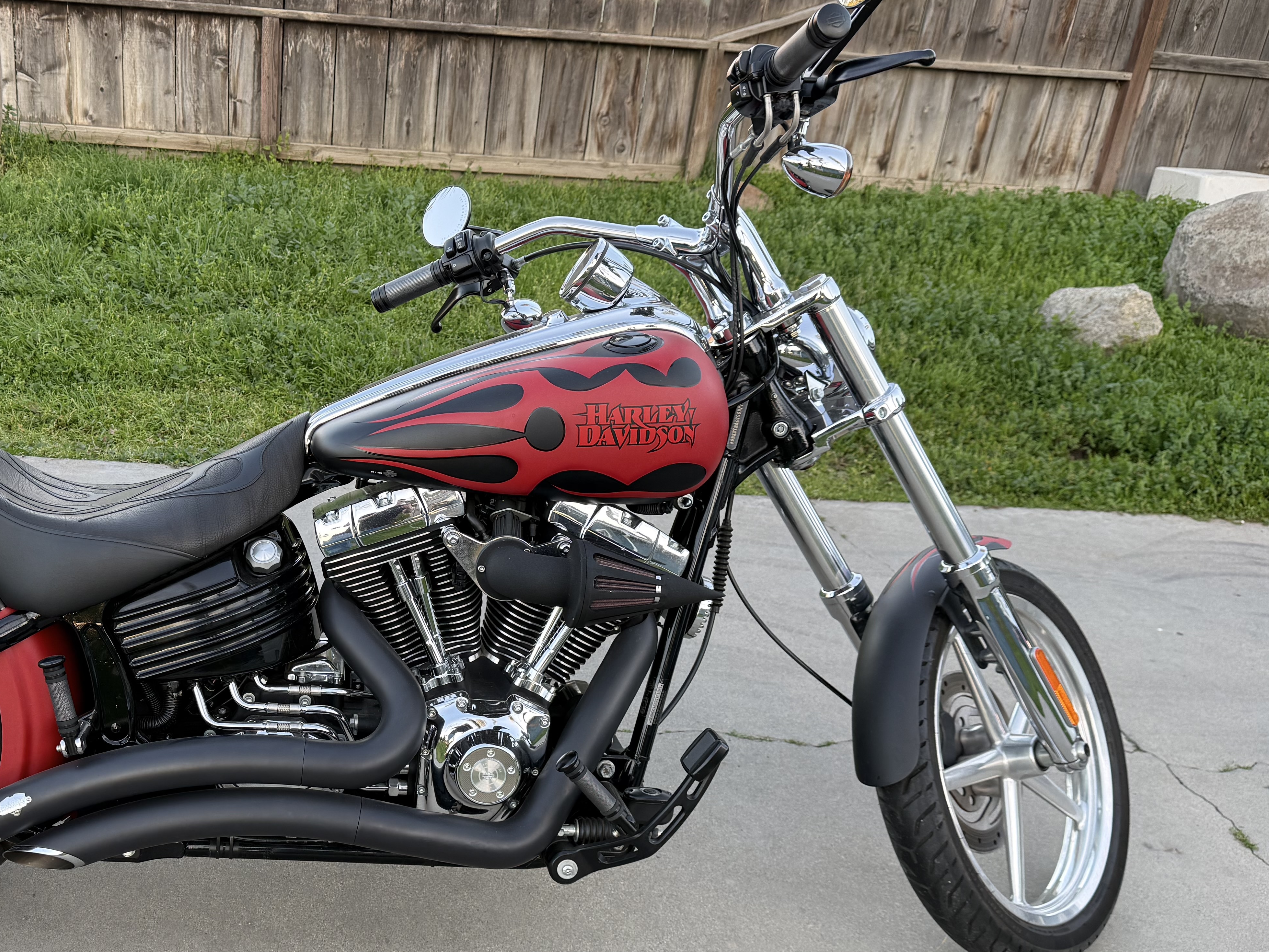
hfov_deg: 51.5
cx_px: 409
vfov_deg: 40.4
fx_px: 1283
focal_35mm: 35
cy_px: 598
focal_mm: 6.76
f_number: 1.78
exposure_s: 1/205
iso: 160
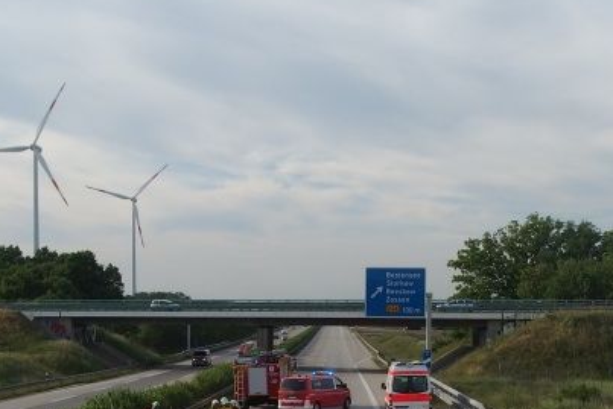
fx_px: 988
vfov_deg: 22.5
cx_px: 315
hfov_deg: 34.5
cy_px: 412
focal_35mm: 58
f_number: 5
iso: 100
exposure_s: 1/640
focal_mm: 4.7
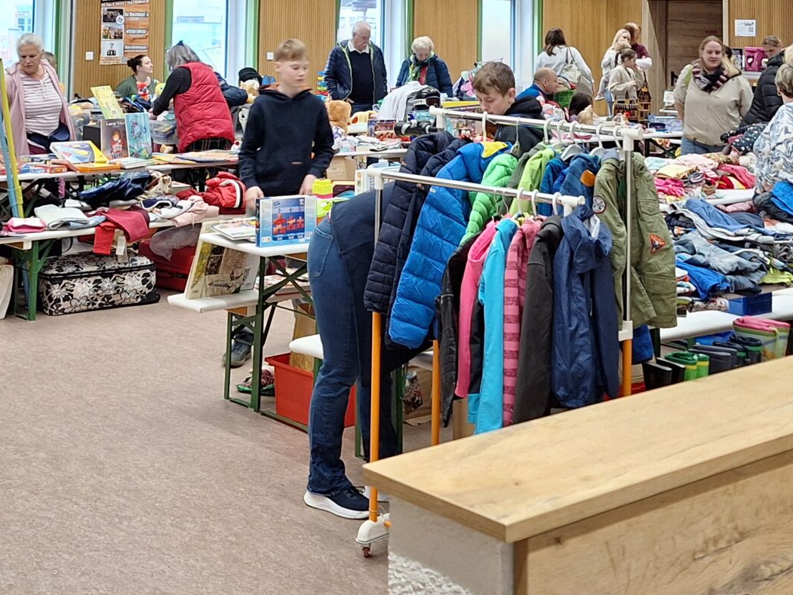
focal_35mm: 56
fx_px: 1283
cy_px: -63
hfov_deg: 34.3
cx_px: 346
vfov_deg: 24.3
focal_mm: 5.54
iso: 125
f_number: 1.8
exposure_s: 1/50
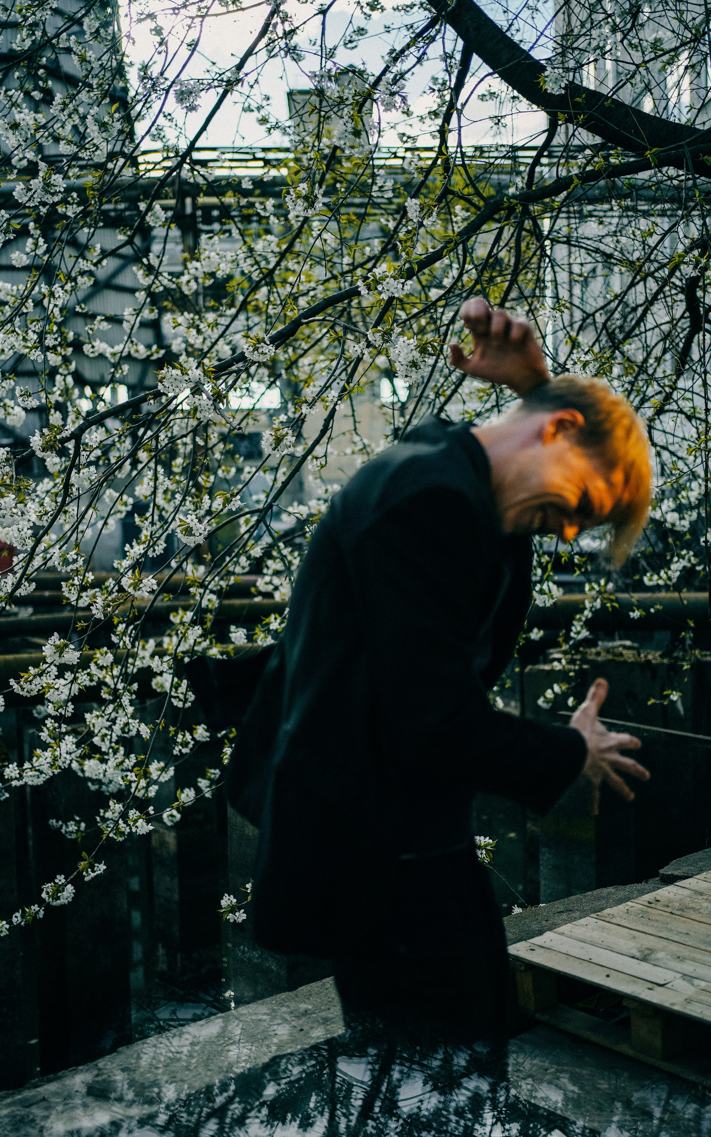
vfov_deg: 54.0
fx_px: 1116
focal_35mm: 36
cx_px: 336
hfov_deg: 35.3
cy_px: 572
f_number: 1.8
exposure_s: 1/2500
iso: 125
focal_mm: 35
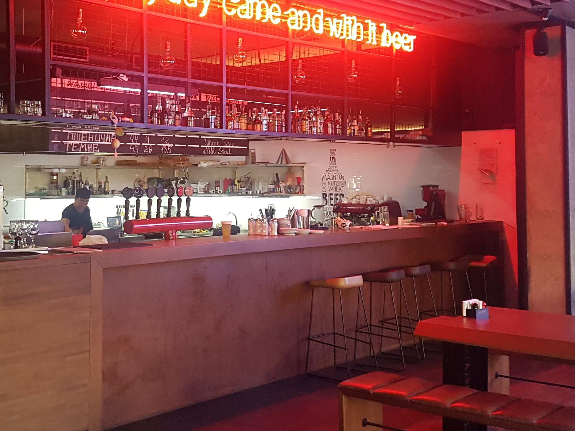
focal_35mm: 49
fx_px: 814
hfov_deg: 38.7
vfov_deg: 29.5
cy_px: 151
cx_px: 216
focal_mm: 4.2
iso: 200
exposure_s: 1/20
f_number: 1.7
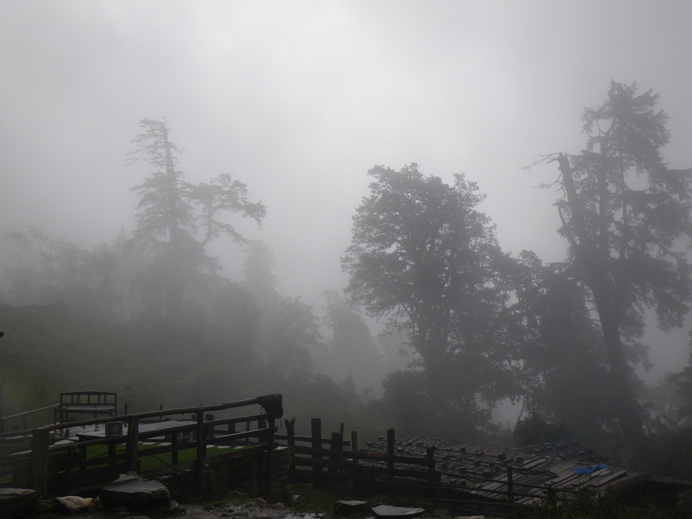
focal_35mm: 42
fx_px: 840
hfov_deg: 44.8
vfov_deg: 34.3
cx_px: 346
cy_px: 260
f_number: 4.2
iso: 50
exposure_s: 1/125
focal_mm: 7.5
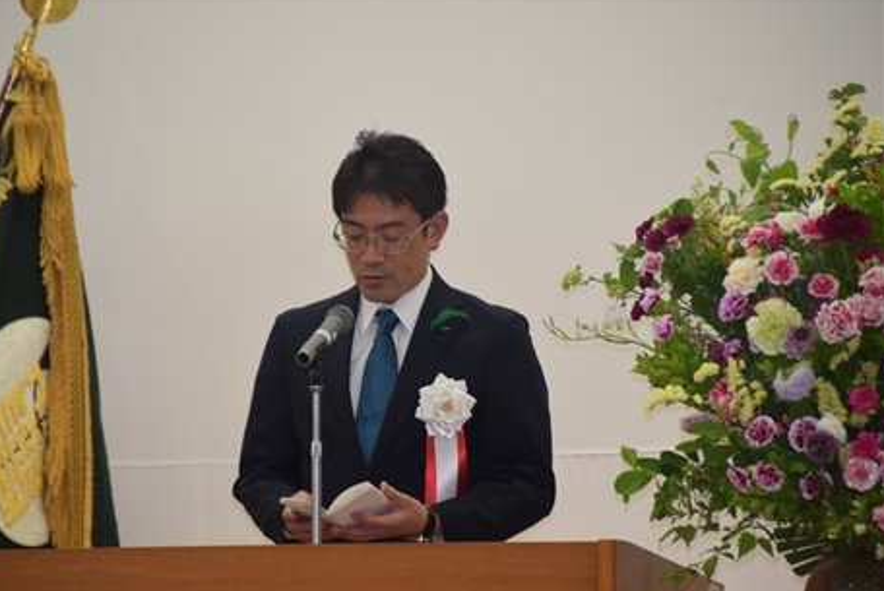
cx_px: 403
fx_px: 10102
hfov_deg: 5.0
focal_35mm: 411
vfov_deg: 3.4
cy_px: 312
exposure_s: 1/100
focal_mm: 250
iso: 800
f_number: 6.3
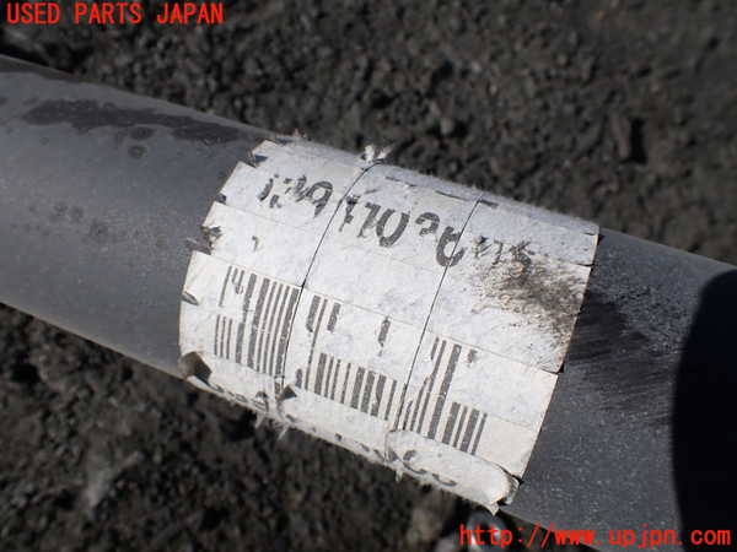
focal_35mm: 30
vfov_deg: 46.8
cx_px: 368
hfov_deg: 60.0
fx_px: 639
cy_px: 276
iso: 100
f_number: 9
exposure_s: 1/250
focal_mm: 5.4
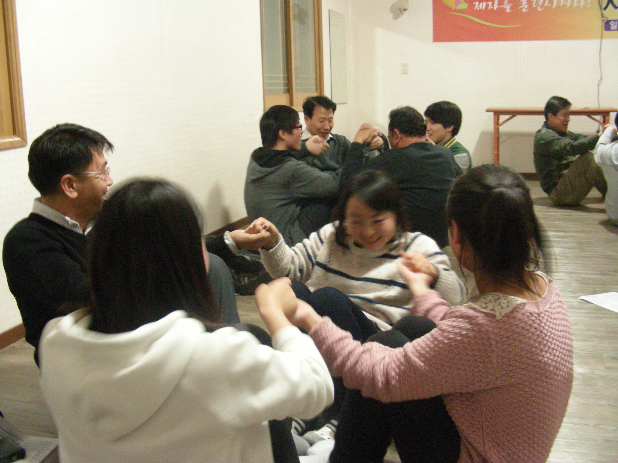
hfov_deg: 49.0
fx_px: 678
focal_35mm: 38
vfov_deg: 37.7
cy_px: 232
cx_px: 309
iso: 571
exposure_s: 1/8
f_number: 3.5
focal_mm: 6.3
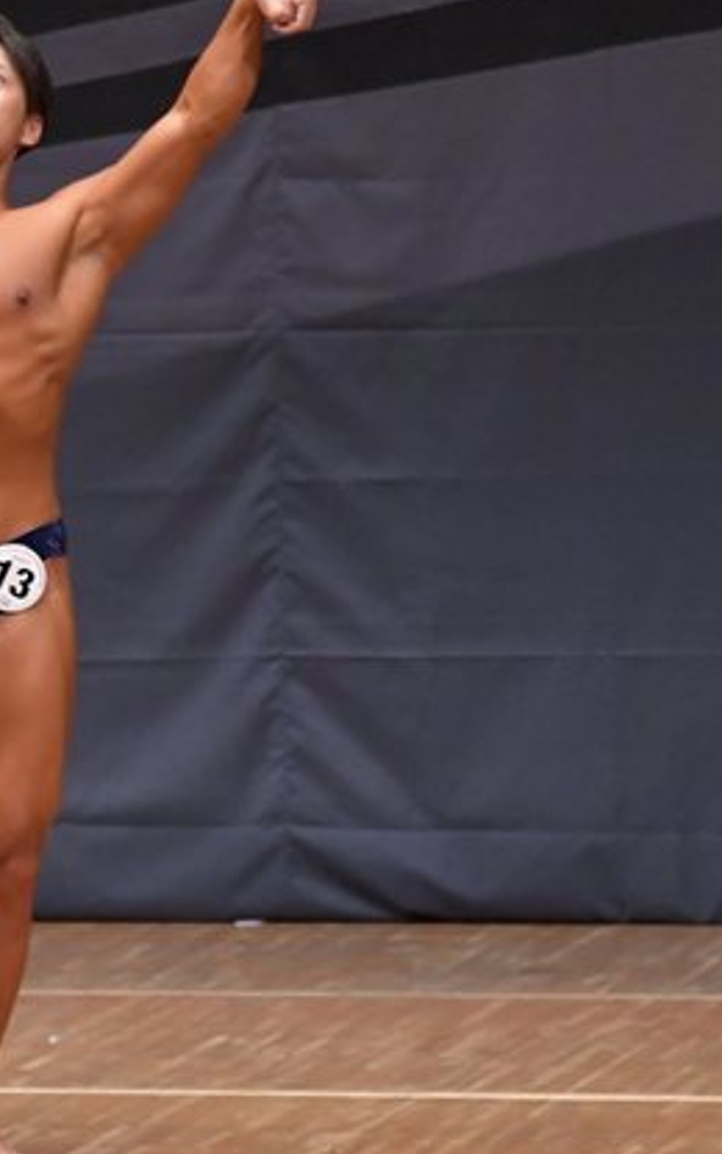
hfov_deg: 2.6
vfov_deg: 4.1
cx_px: -174
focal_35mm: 513
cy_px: 524
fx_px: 16151
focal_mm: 180
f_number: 5.6
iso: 6400
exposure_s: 1/400
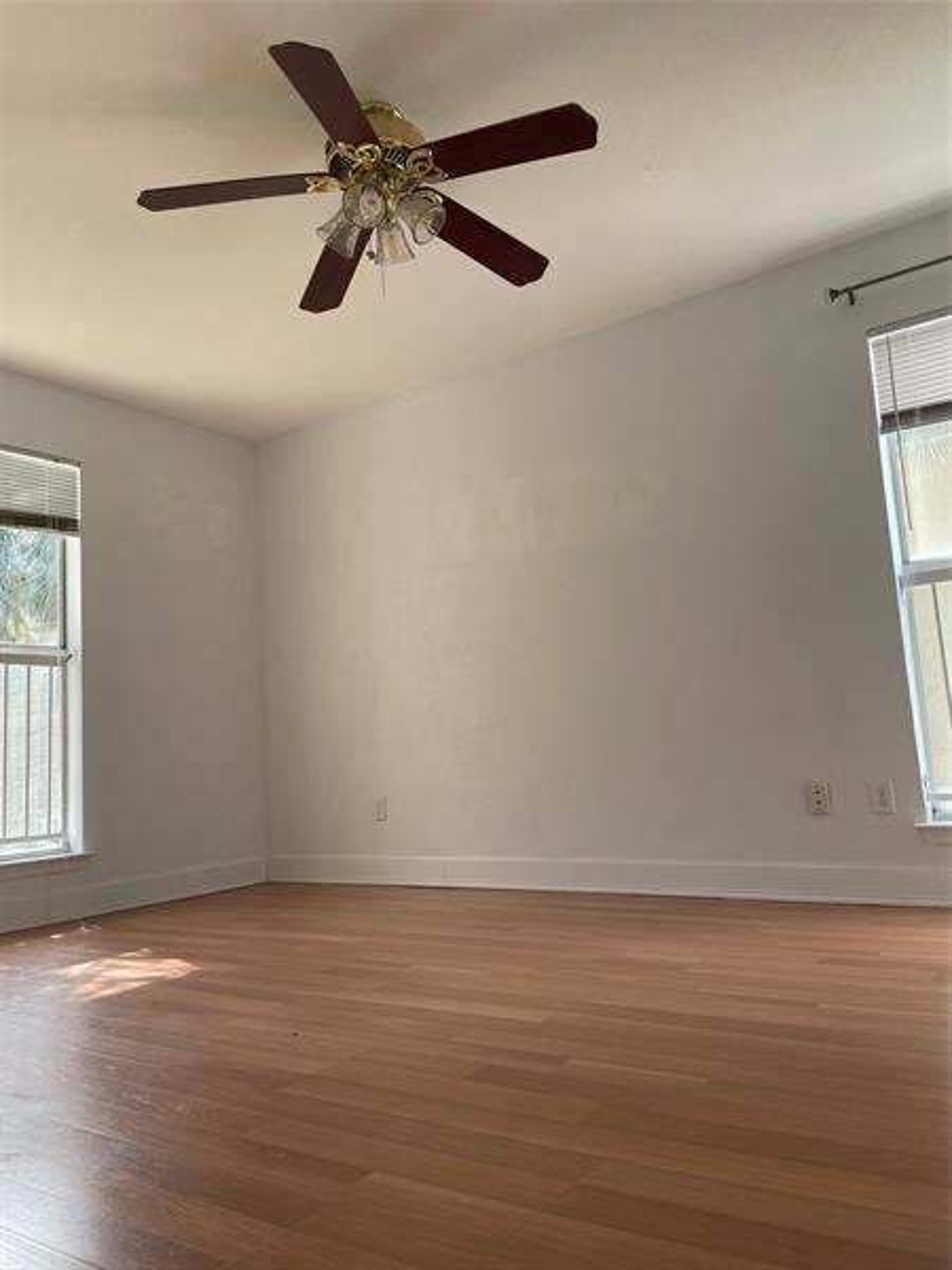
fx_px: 953
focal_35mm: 26
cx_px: 476
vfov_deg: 67.3
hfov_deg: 53.1
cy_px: 635
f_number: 1.6
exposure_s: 1/217
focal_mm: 4.2
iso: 32
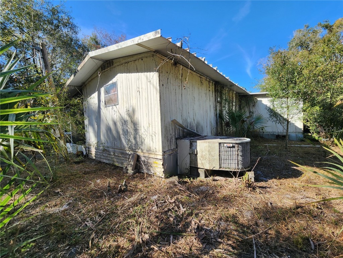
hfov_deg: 106.2
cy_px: 129
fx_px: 129
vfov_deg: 89.9
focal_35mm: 13
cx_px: 172
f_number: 2.2
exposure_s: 1/978
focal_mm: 2.2
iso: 50
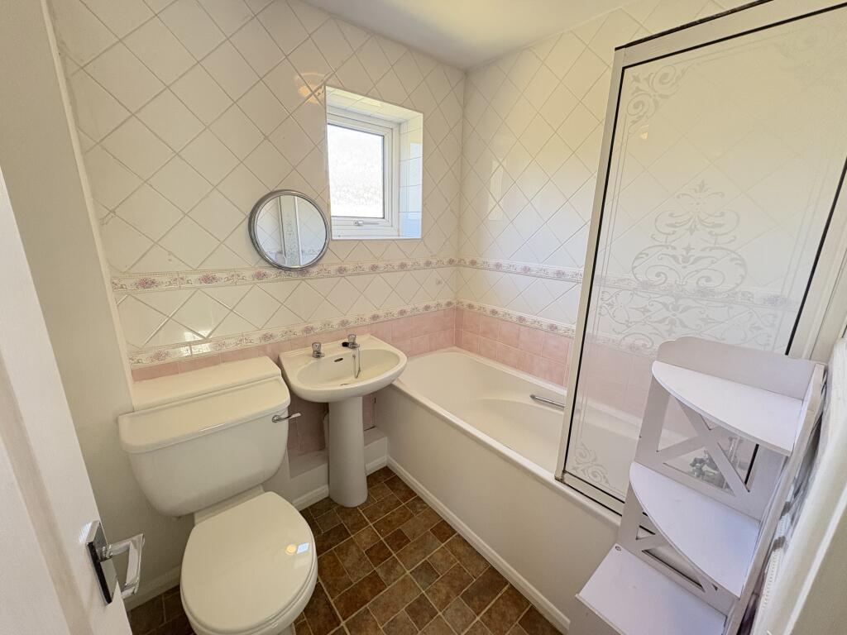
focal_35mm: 14
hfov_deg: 102.1
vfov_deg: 85.7
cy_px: 318
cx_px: 424
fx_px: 343
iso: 250
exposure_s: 1/60
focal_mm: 2.22
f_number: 2.2
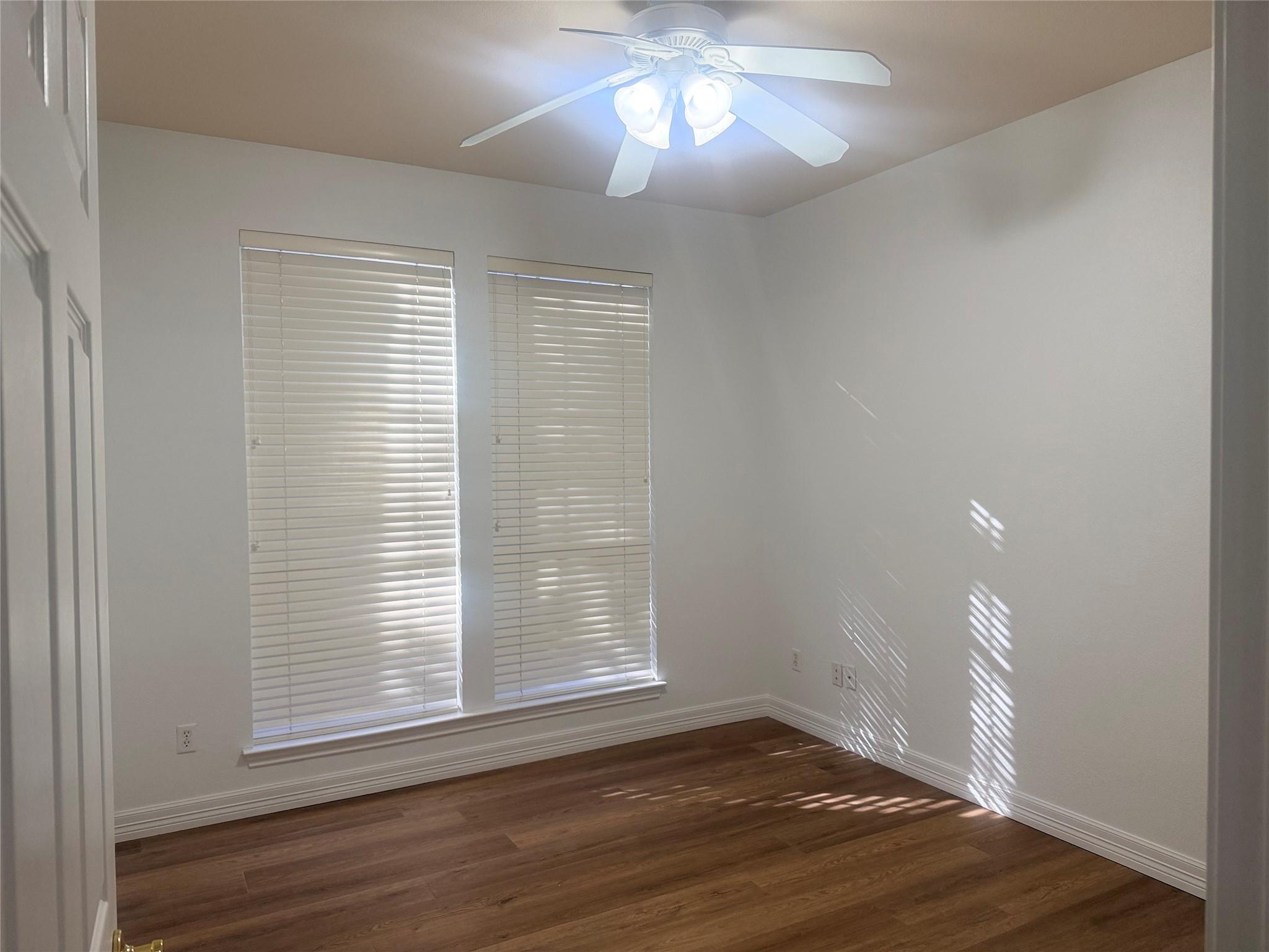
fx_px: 880
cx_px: 634
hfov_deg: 71.6
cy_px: 476
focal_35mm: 24
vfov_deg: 56.8
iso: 100
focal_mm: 6.76
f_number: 1.78
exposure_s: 1/120
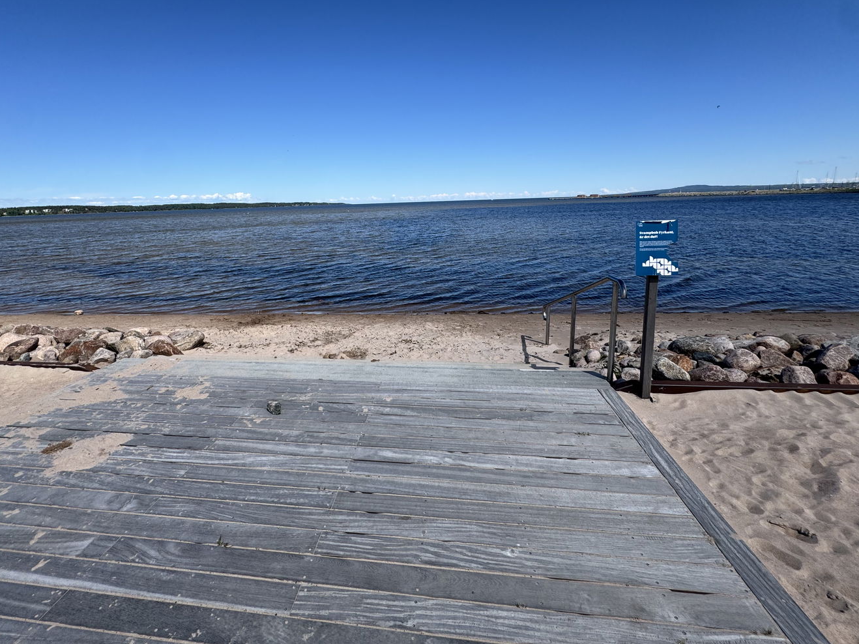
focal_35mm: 17
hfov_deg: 90.8
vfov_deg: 74.3
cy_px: 275
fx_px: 422
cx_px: 392
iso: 40
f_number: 2.2
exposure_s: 1/2342
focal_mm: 2.22
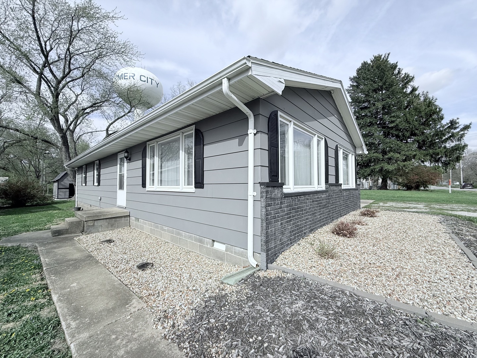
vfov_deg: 85.7
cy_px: 179
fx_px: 193
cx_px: 238
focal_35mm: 14
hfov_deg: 102.1
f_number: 2.2
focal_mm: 2.22
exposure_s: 1/2410
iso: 50
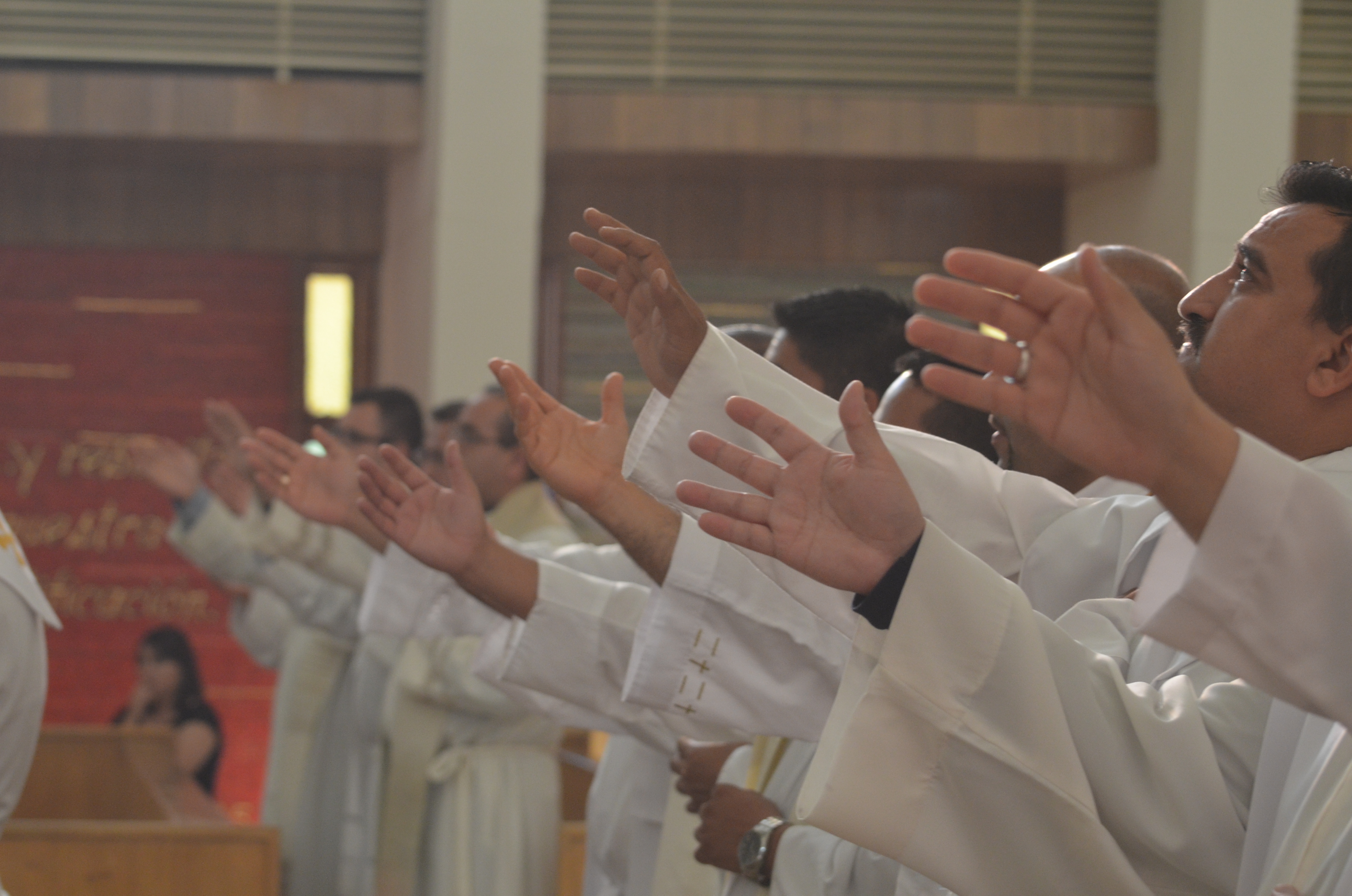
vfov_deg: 13.0
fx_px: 3935
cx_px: 676
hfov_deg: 19.5
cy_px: 448
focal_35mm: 105
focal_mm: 70
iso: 1100
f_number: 4.5
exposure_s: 1/125
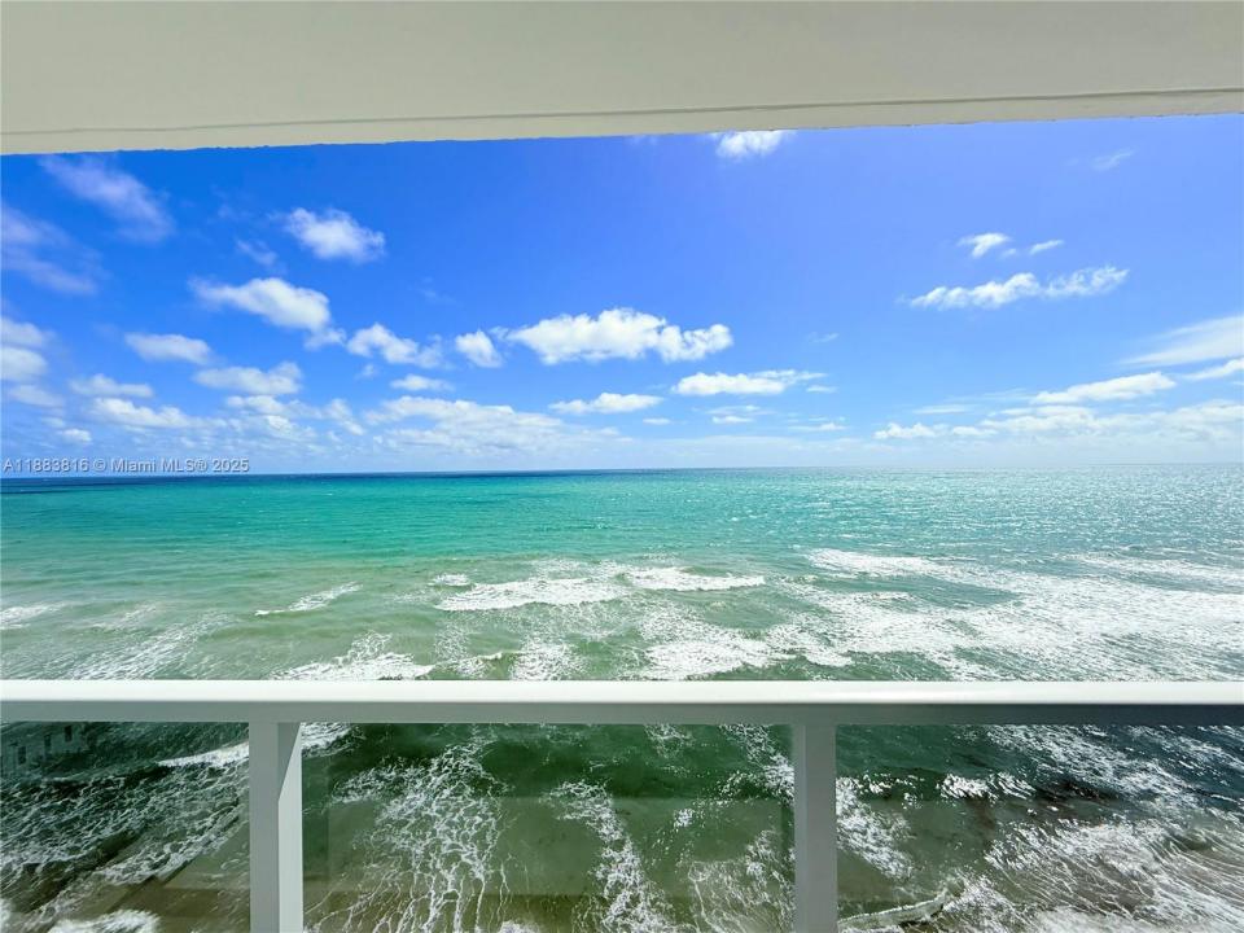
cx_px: 622
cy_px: 466
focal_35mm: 14
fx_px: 503
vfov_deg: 85.7
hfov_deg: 102.1
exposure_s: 1/5618
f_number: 2.2
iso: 50
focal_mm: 2.22
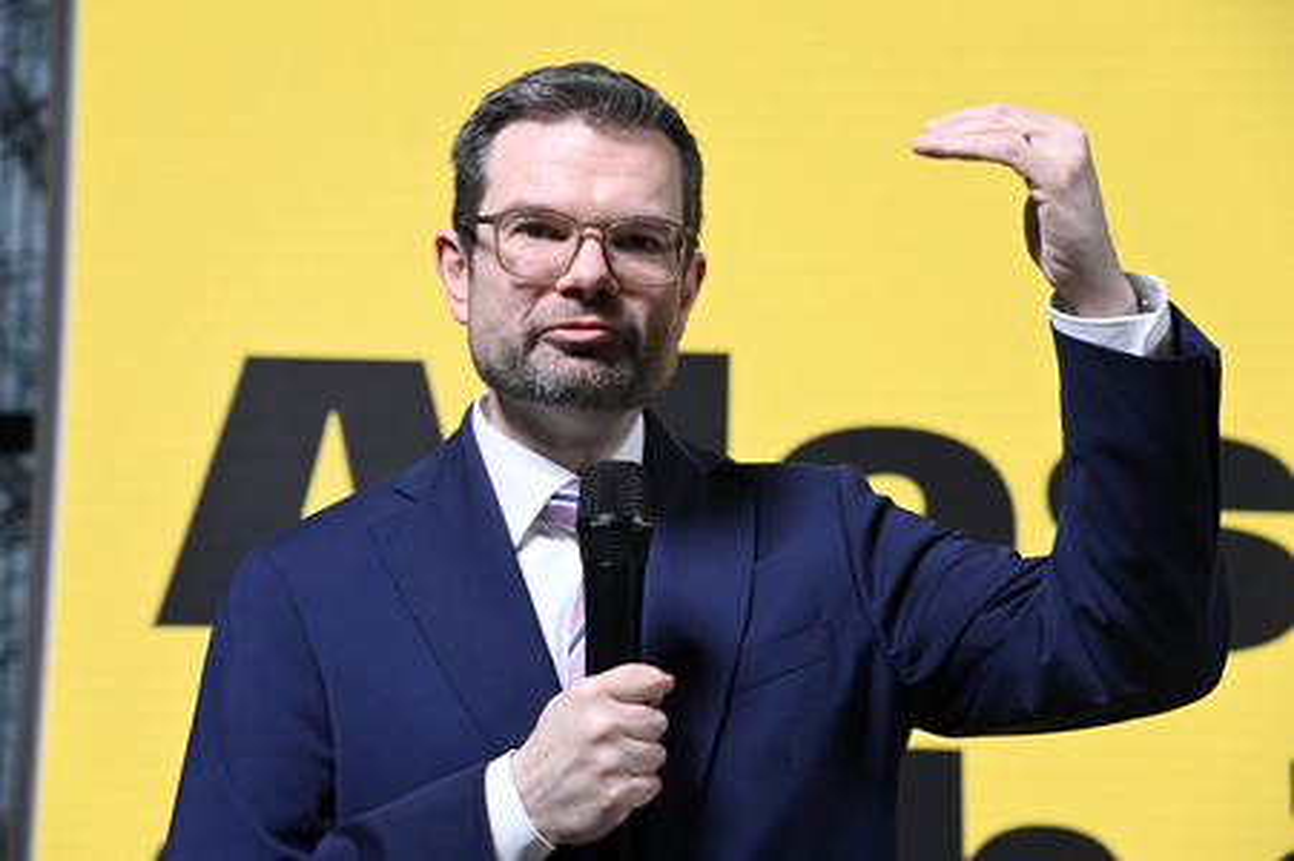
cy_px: 430
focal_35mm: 95
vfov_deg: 14.4
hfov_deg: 21.5
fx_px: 3412
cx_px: 647
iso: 4000
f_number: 6.3
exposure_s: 1/250
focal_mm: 95
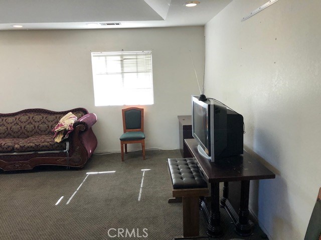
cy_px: 120
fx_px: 260
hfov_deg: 63.4
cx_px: 160
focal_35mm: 28
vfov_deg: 49.7
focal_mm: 3.99
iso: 40
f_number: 1.8
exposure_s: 1/30
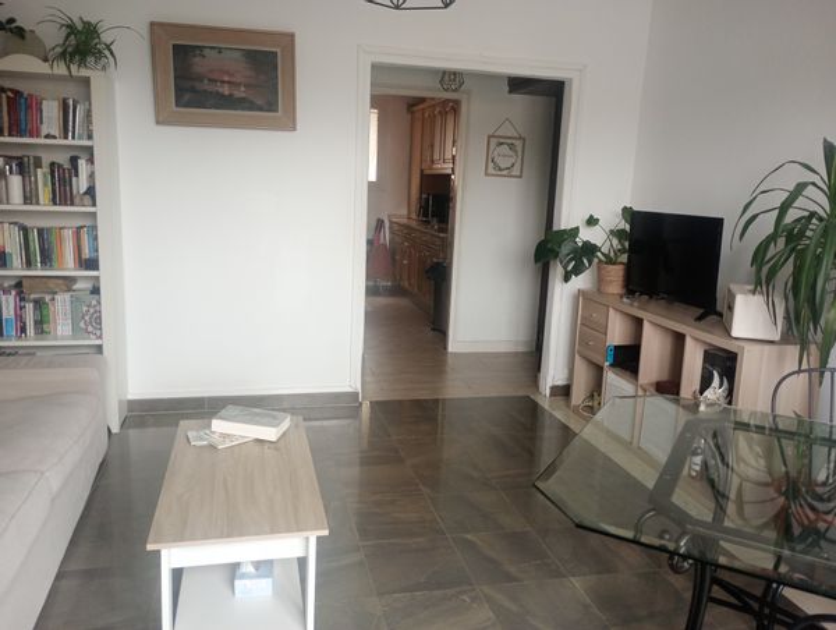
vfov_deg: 49.9
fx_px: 677
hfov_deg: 63.4
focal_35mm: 28
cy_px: 315
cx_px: 418
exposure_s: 1/50
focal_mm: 4.27
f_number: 1.8
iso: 367
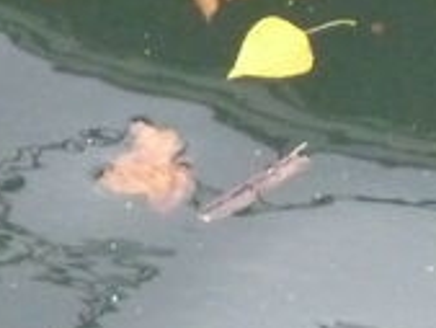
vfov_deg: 2.3
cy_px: 594
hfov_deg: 3.1
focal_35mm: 635
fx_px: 8004
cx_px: 454
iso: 800
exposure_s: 1/160
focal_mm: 18.7
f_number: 3.6
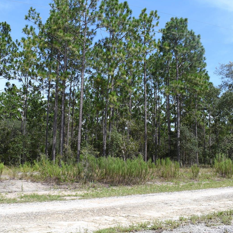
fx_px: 267
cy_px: 117
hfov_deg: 47.1
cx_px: 104
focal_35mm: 35
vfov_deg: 47.2
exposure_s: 1/500
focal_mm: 18
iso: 500
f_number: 11
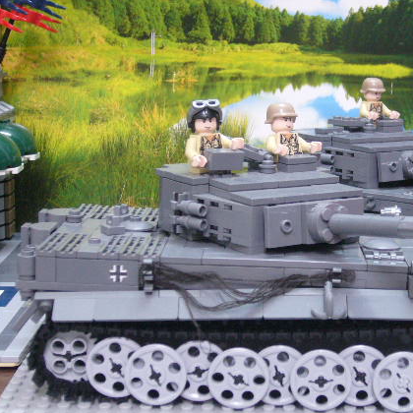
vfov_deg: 23.4
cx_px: 279
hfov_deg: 23.2
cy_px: 204
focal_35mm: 74
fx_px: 999
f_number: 3.5
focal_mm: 9.1
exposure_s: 1/8
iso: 200
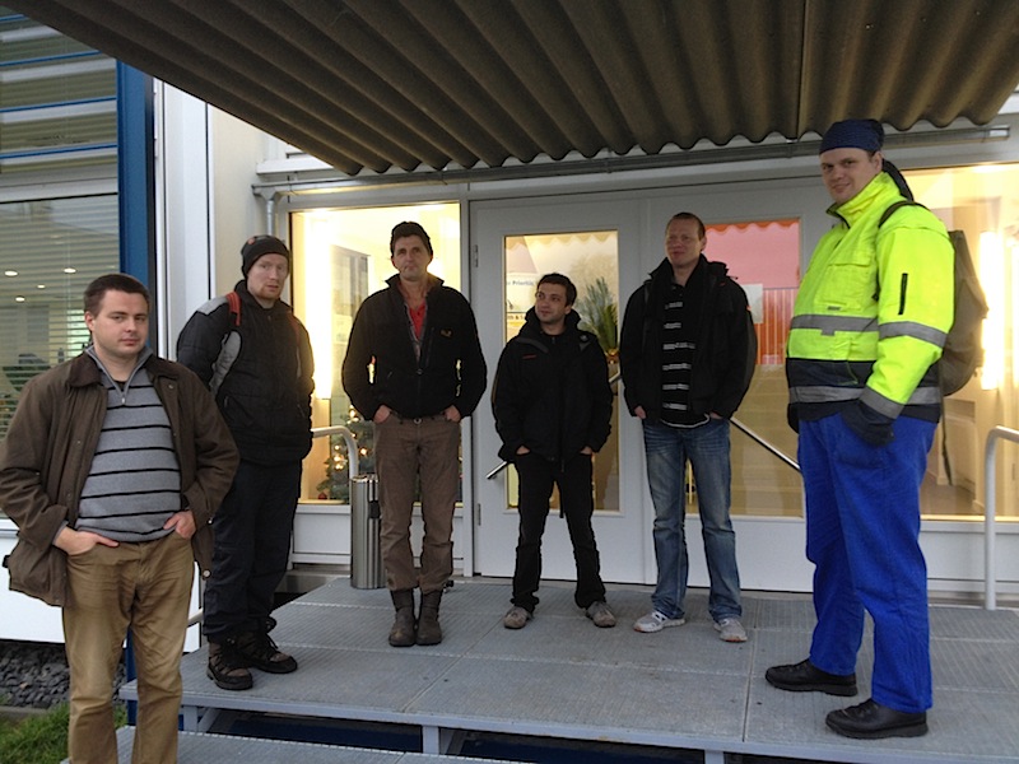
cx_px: 510
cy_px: 382
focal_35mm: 35
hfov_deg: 52.6
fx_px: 1030
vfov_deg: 40.7
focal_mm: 4.28
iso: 64
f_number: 2.4
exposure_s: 1/20
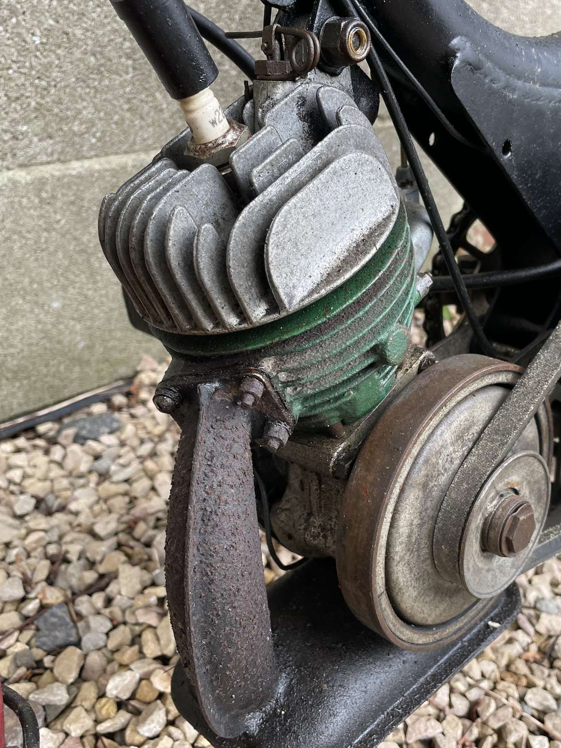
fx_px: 757
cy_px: 377
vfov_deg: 52.6
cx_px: 341
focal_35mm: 35
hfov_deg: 40.5
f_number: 1.6
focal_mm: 4.2
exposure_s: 1/121
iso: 80
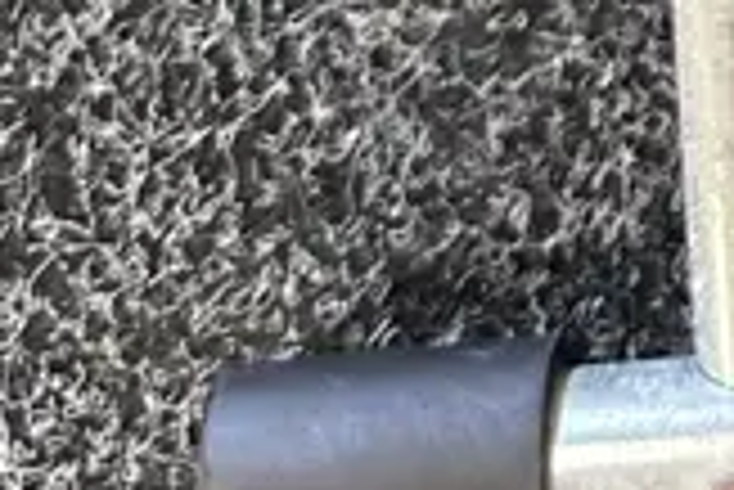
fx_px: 3204
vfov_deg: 7.6
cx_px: 1274
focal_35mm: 157
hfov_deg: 12.1
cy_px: -993
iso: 500
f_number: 1.78
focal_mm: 6.86
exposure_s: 1/50
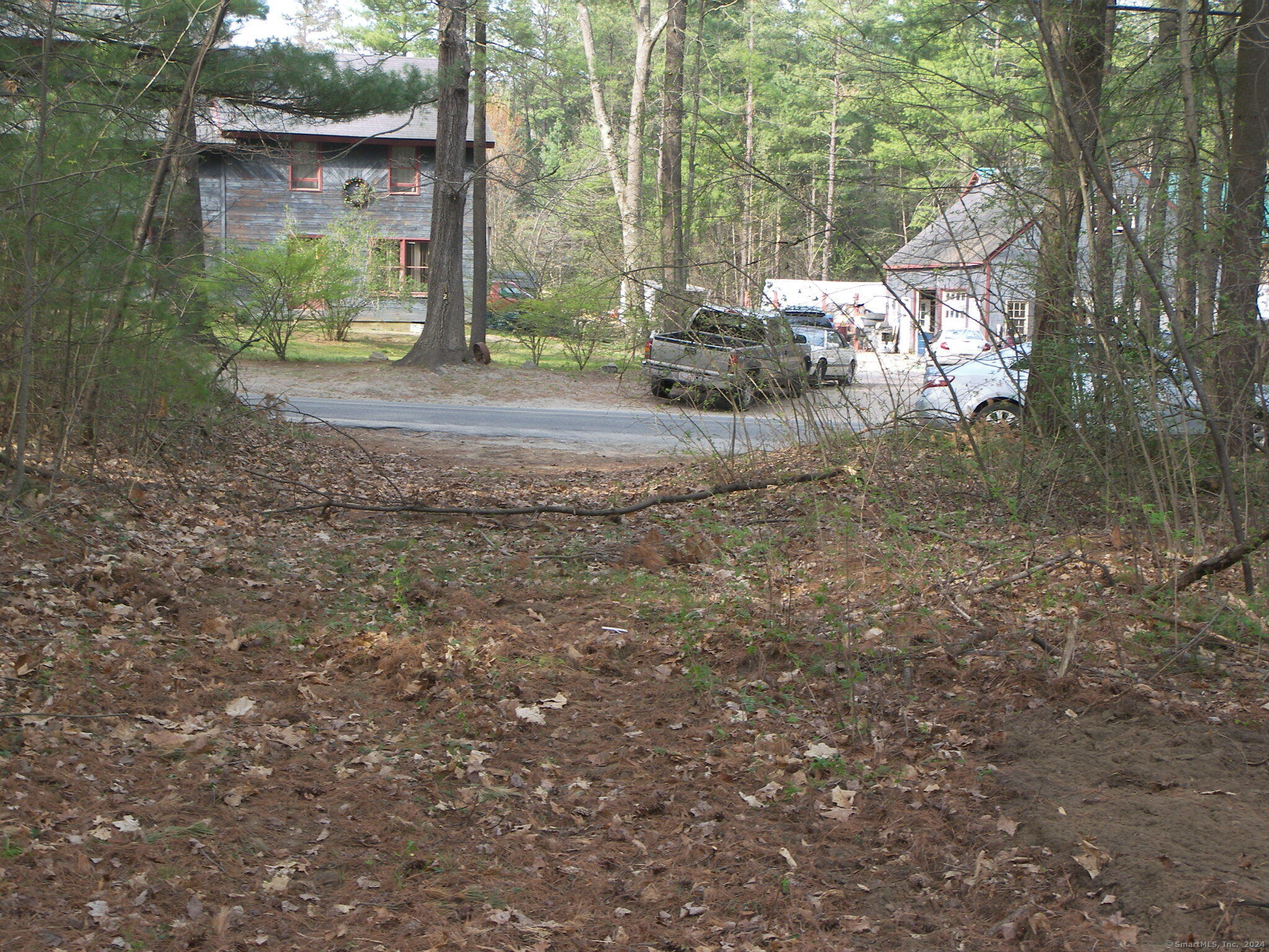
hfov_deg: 31.7
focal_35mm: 61
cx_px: 634
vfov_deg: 24.0
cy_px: 476
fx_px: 2236
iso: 50
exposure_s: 1/60
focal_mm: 12.8
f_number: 3.6
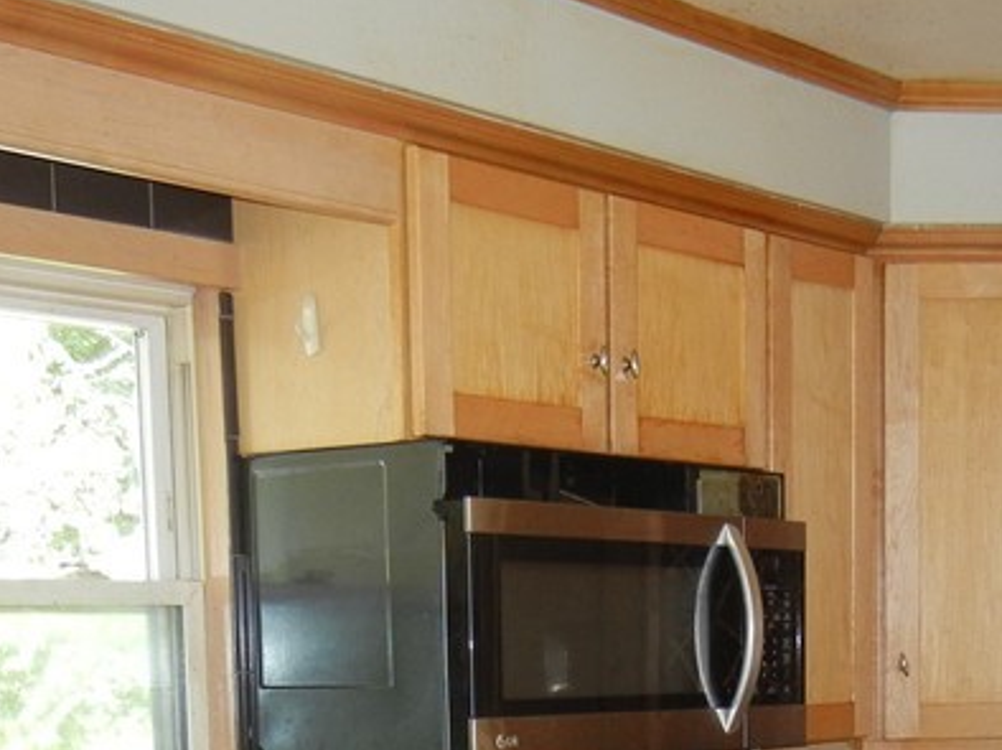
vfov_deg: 17.7
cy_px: 956
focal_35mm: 78
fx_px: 2256
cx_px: 600
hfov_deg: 25.0
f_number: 3.5
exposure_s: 1/30
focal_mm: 5.4
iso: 200
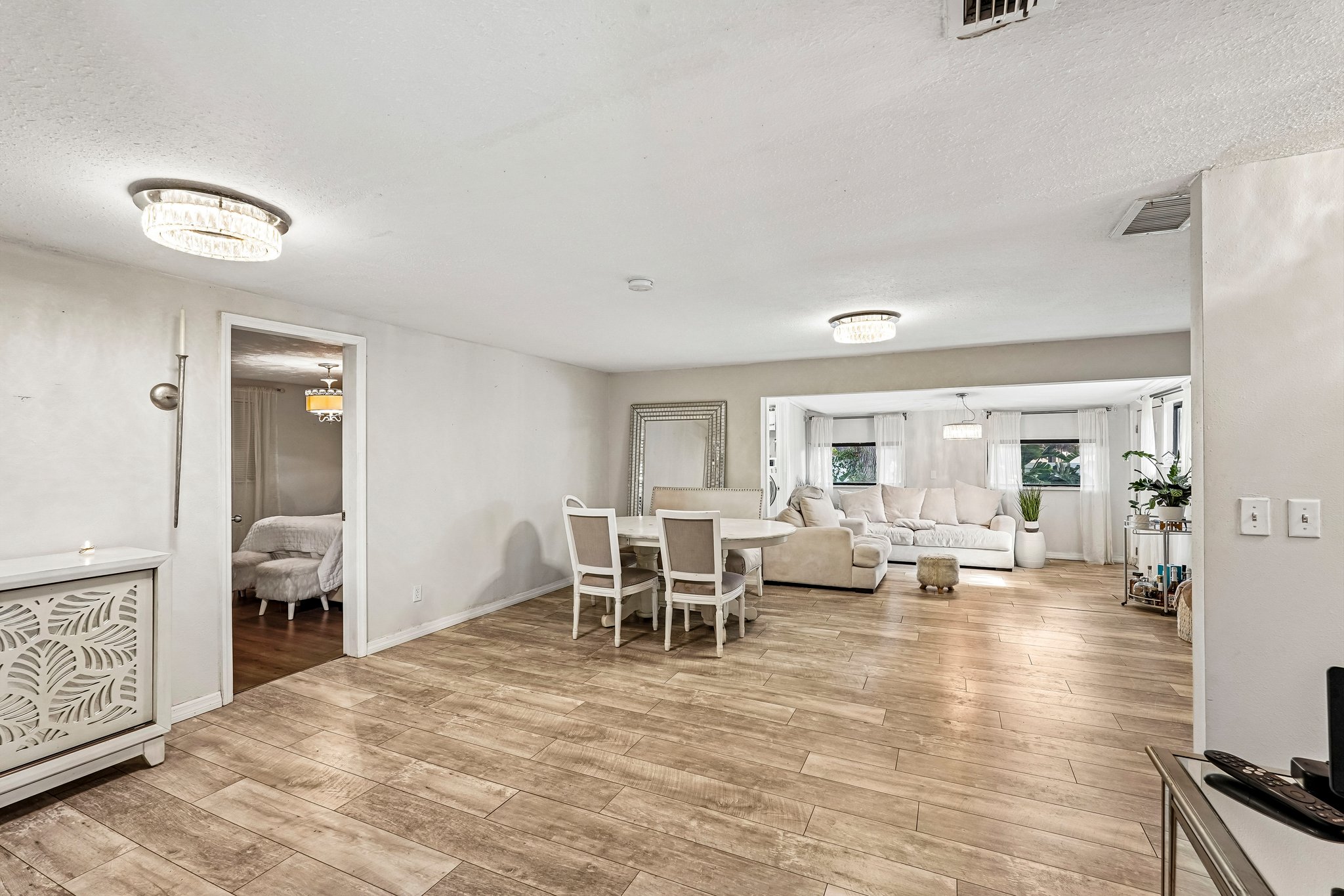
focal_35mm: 16
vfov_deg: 73.7
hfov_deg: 96.7
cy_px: 448
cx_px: 672
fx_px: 597
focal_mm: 16
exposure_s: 1/8
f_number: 8
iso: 400
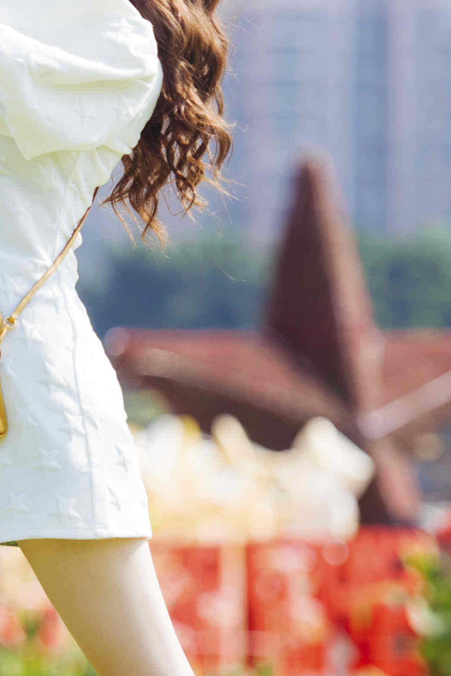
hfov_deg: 3.8
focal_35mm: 364
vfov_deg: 5.7
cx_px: -98
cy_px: 295
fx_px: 6840
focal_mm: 135
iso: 160
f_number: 2.8
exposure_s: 1/2000
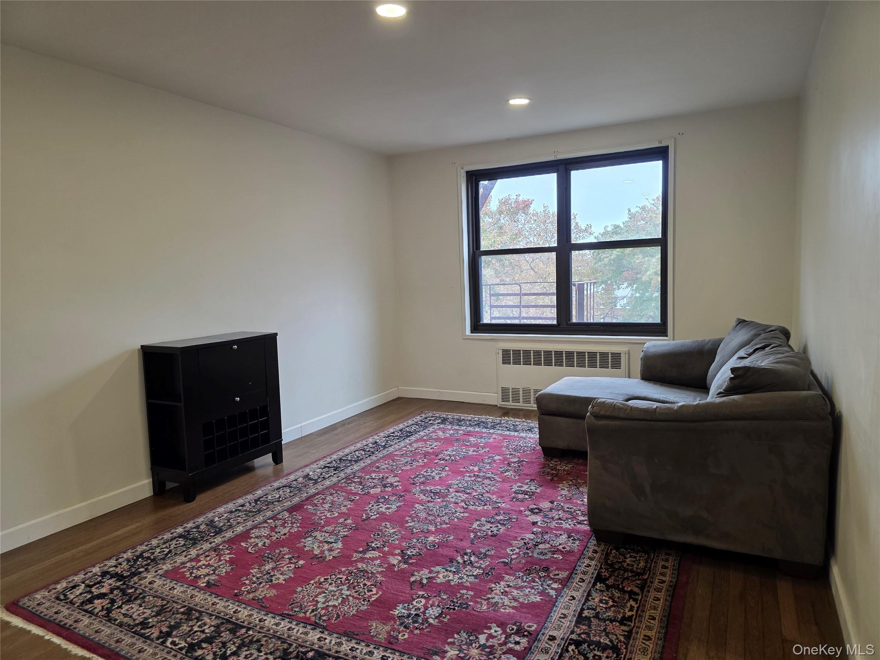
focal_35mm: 23
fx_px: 585
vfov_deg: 58.9
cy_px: 330
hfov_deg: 73.9
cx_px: 440
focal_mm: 6.3
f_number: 1.7
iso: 125
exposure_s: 1/120
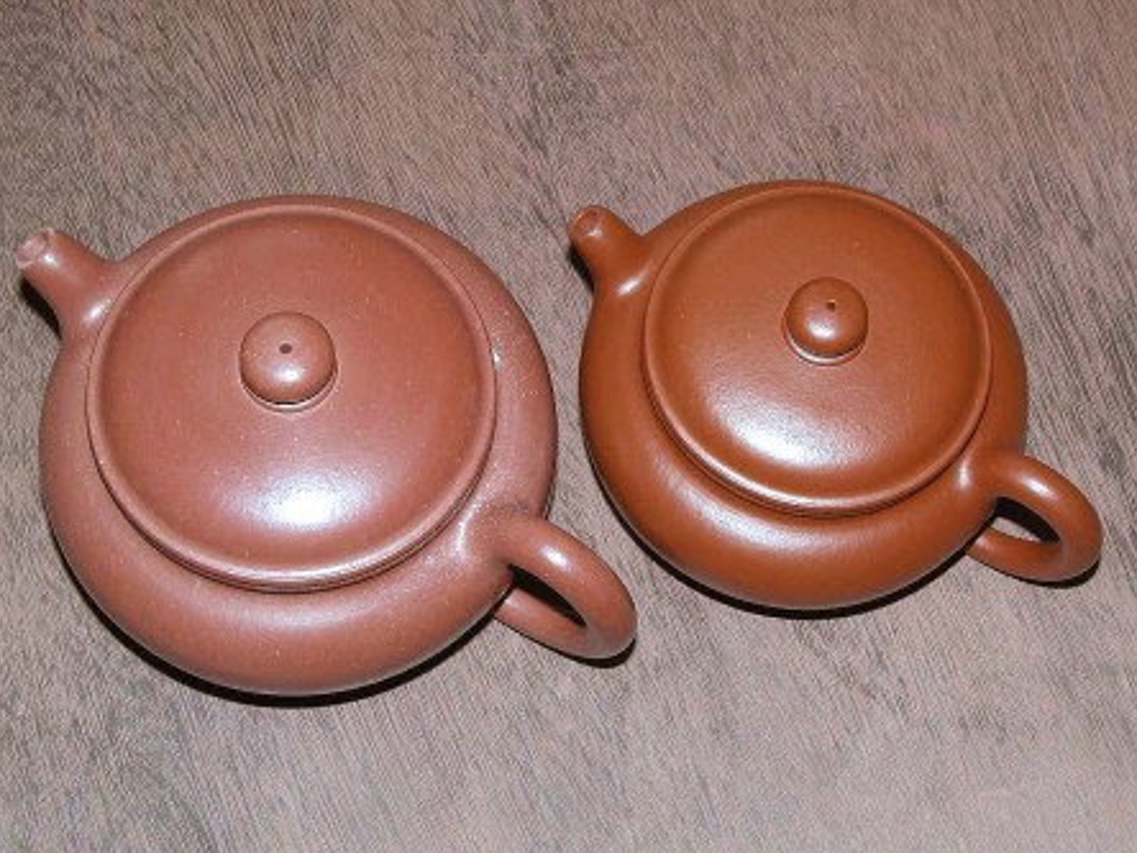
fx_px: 2562
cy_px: 423
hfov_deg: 25.0
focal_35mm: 78
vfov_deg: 18.9
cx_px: 571
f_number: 7.6
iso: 100
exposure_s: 1/125
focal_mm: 19.9
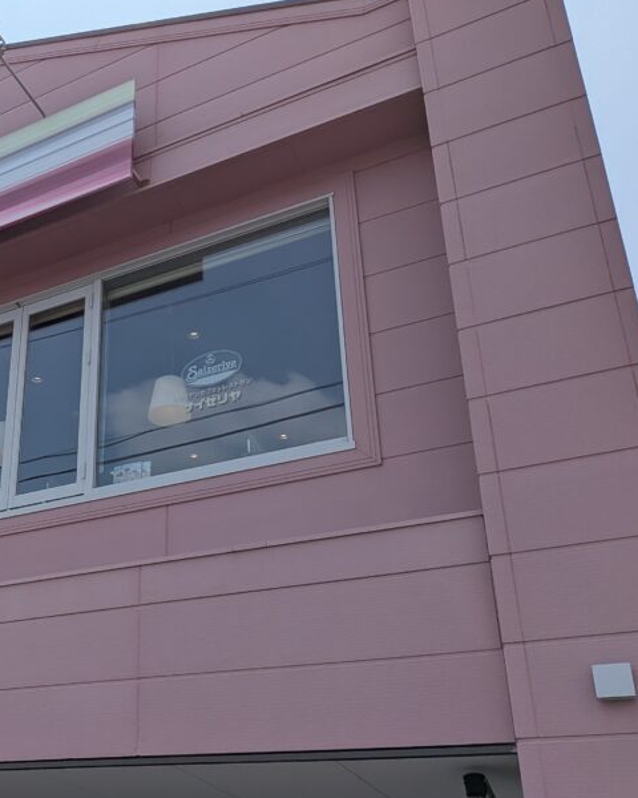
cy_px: 476
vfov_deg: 45.6
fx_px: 944
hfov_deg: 33.9
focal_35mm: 40
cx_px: -7
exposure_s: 1/5025
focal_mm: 4.53
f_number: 1.7
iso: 26
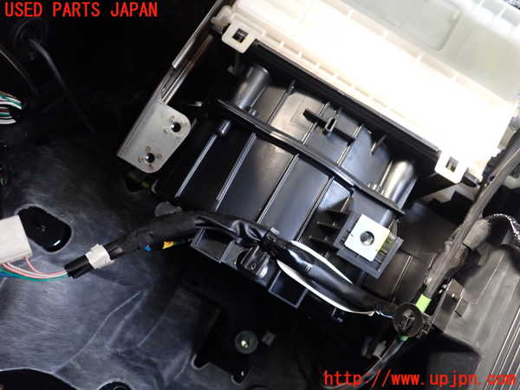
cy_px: 195
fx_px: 451
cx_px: 260
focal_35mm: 30
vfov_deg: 46.8
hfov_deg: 60.0
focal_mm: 5.4
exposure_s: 1/30
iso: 320
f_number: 2.3
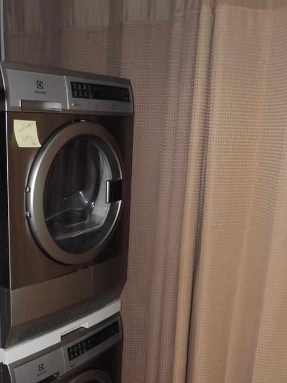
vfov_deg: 44.2
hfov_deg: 34.3
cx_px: 123
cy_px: 252
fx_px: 465
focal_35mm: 42
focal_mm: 4.3
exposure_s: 1/30
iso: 200
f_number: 2.8
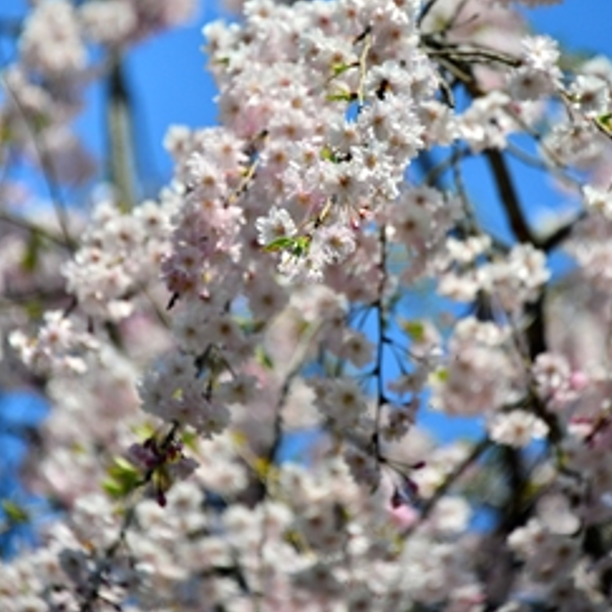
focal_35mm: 419
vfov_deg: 4.2
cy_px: 191
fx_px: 8381
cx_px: 329
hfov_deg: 4.2
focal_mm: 300
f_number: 5.6
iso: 400
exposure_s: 1/4000
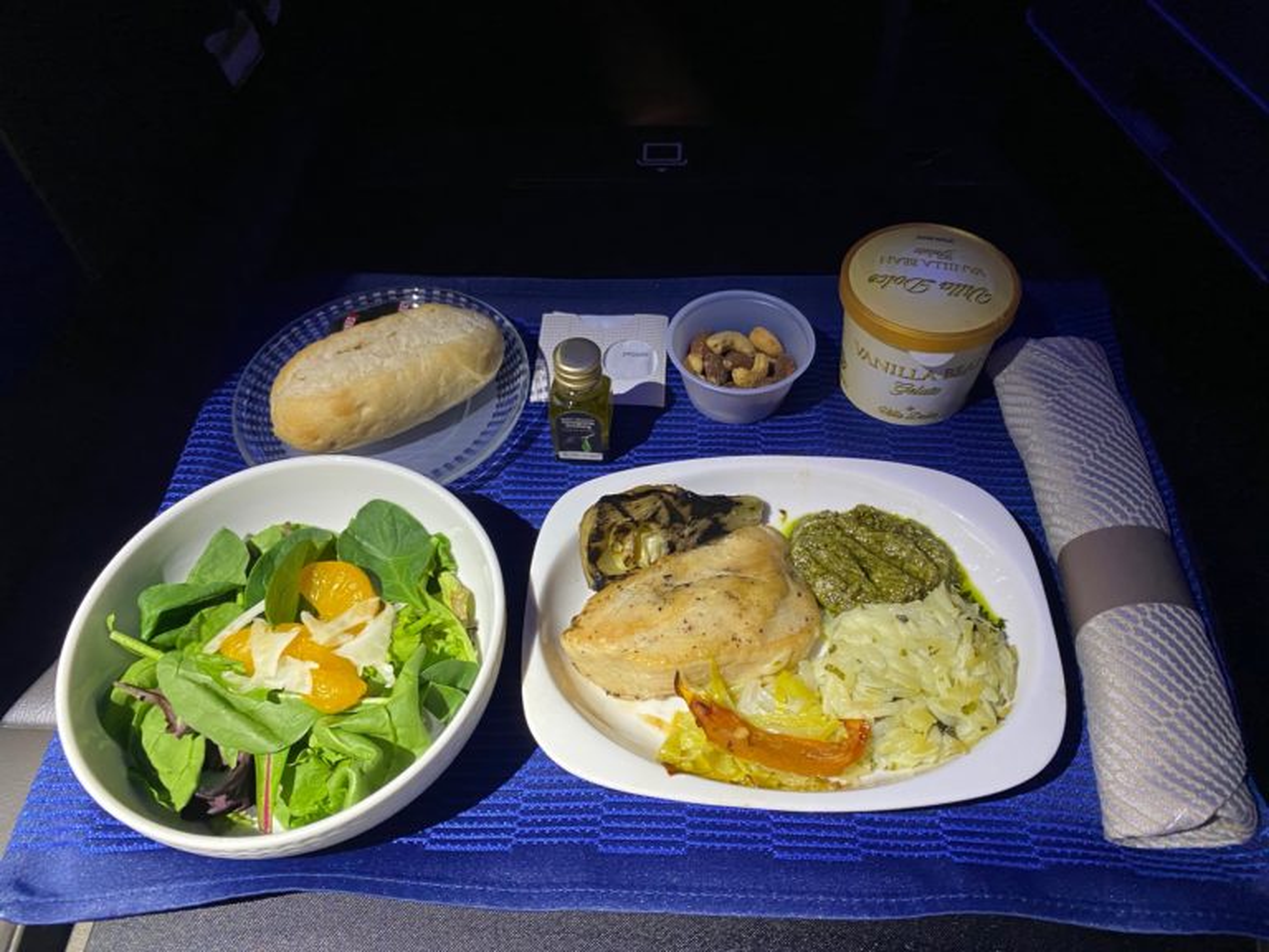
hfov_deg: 67.3
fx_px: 953
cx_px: 634
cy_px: 476
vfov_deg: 53.1
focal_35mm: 26
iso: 400
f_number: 1.8
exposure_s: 1/31
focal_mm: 4.25
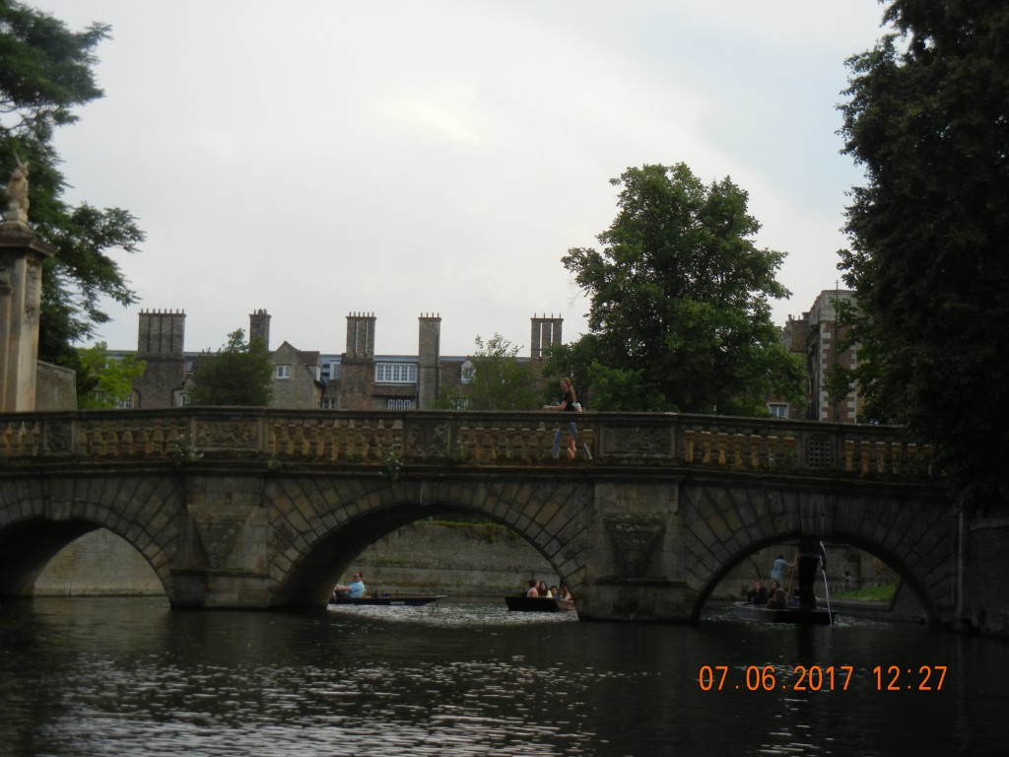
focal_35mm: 68
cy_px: 378
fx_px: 1982
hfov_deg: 28.6
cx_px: 504
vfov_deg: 21.6
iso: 160
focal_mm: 12.2
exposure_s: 1/517
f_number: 4.1
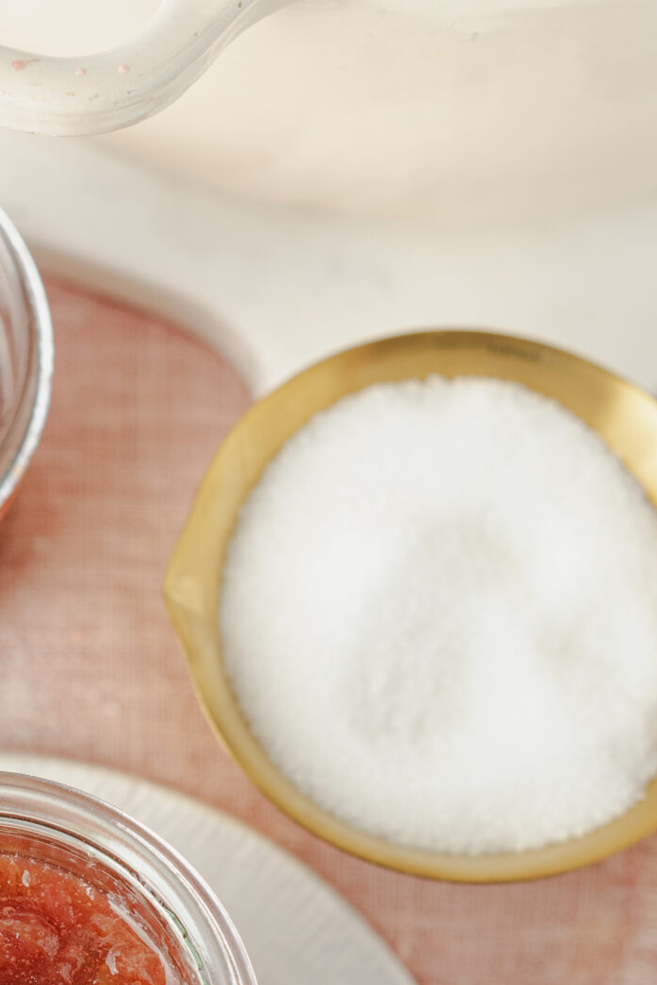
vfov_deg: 16.6
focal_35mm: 123
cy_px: 716
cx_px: 35
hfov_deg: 11.1
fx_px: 3367
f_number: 4.5
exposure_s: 1/250
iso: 250
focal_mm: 50
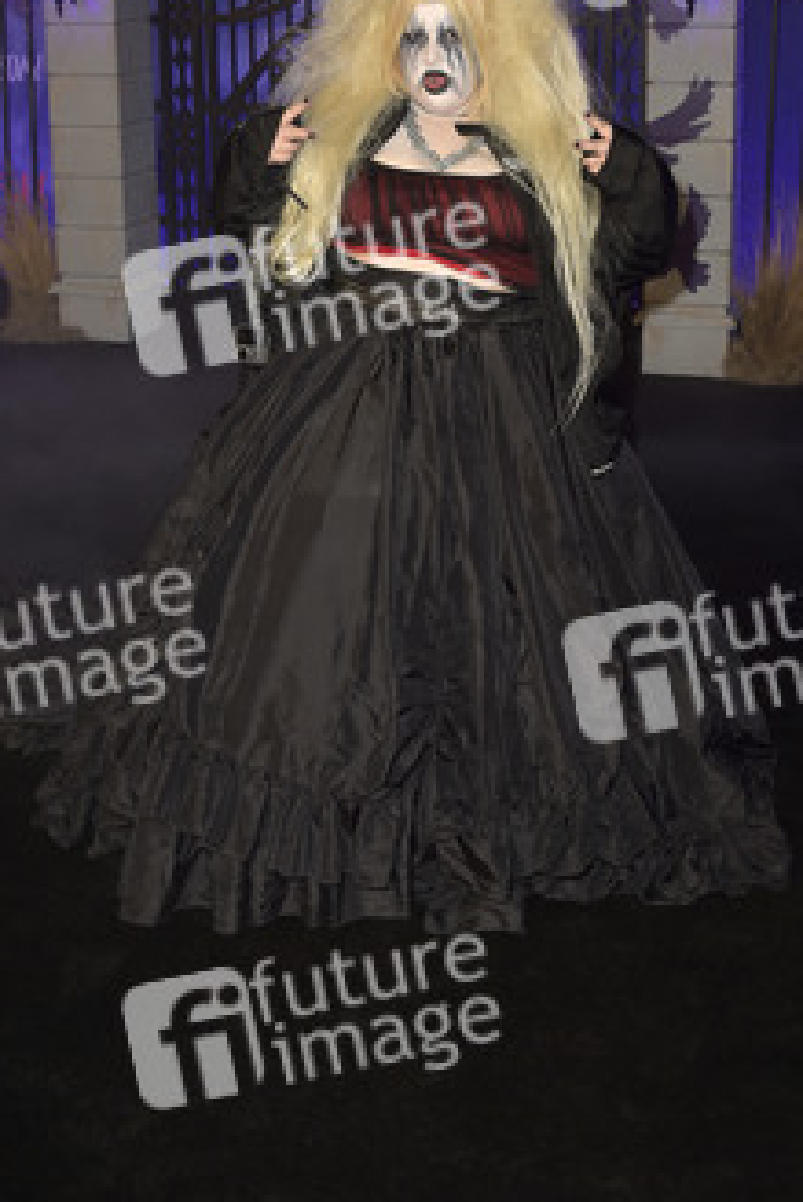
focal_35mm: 39
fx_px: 1303
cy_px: 473
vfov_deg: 49.2
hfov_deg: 34.2
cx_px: 420
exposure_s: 1/250
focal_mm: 32
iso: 640
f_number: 6.3
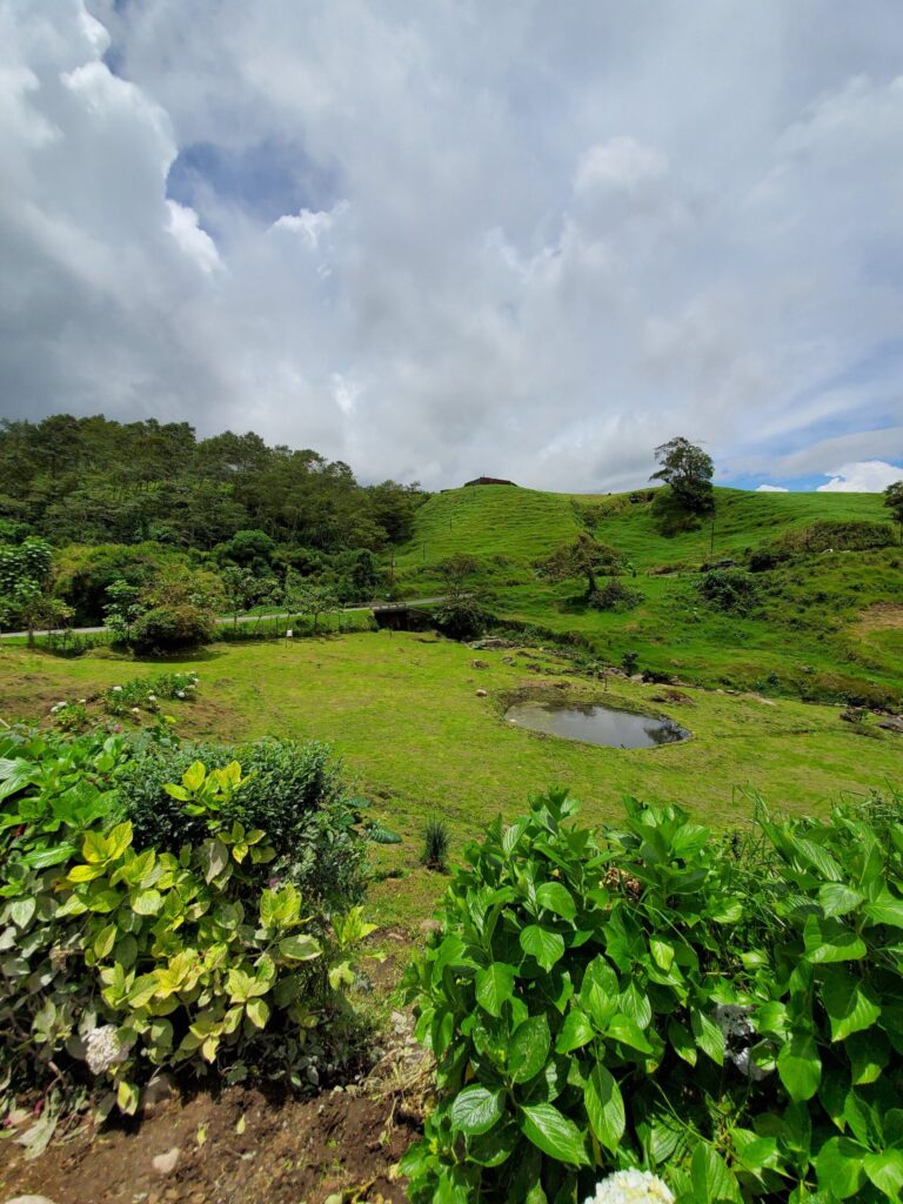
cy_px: 602
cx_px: 452
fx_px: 452
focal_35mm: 13
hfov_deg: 89.9
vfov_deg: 106.2
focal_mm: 1.8
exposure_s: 1/2782
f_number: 2.2
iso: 50
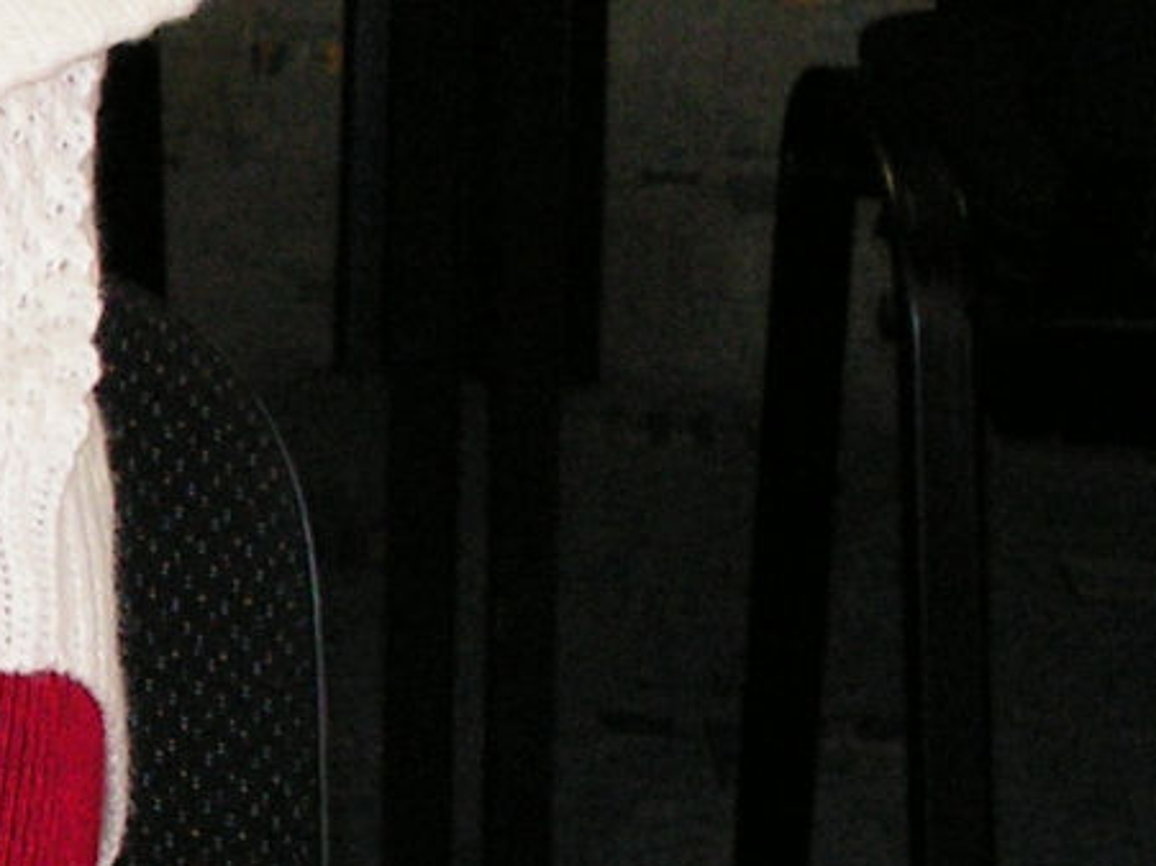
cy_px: 287
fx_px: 7812
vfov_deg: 6.3
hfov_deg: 8.2
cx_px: -856
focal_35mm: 234
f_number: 3.3
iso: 200
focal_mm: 11
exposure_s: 1/80
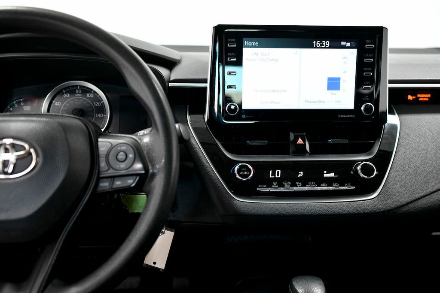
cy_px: 146
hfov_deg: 53.1
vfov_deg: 36.9
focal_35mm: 36
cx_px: 220
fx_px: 440
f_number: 3.5
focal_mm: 36
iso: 2500
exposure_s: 1/320
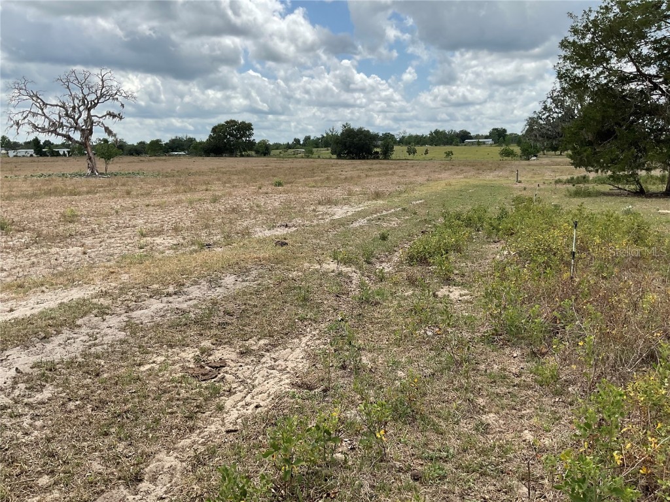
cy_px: 251
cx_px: 335
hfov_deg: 61.7
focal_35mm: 29
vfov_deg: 48.2
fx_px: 561
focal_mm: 3
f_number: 1.8
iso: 16
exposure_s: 1/1377
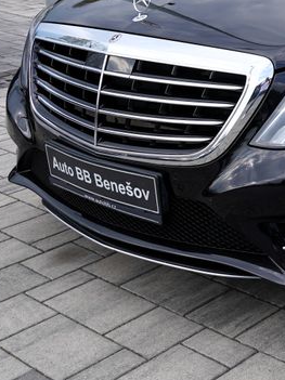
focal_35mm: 70
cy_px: 36
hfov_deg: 19.2
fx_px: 769
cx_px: 383
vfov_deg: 26.8
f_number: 6.3
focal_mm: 25
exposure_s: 1/160
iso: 100
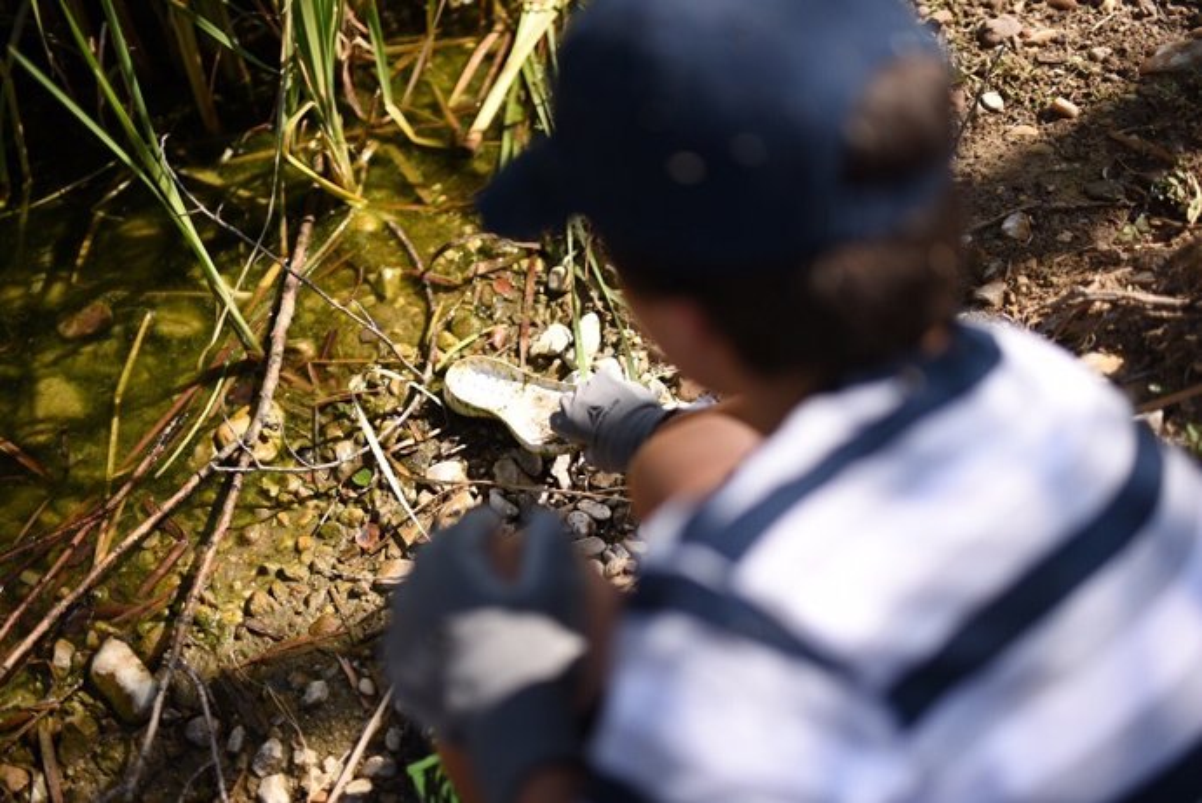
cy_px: 402
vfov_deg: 37.9
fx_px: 1169
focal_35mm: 35
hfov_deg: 54.4
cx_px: 601
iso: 100
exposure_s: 1/4000
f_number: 1.4
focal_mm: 35
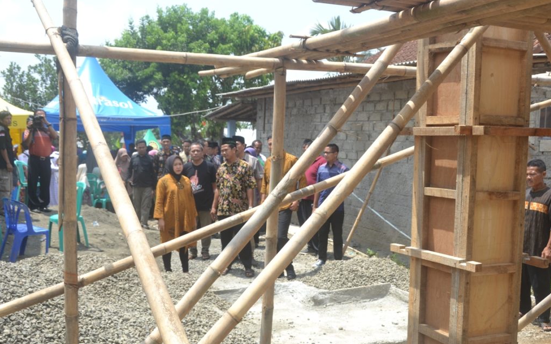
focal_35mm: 40
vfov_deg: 32.0
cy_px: 184
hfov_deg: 49.3
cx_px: 275
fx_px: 601
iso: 100
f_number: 7.1
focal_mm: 26
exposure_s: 1/200
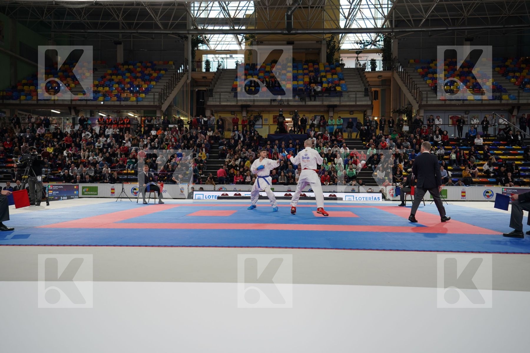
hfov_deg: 54.4
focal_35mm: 35
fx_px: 515
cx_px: 265
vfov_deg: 37.9
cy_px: 176
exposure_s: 1/250
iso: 400
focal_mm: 35
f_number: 2.8
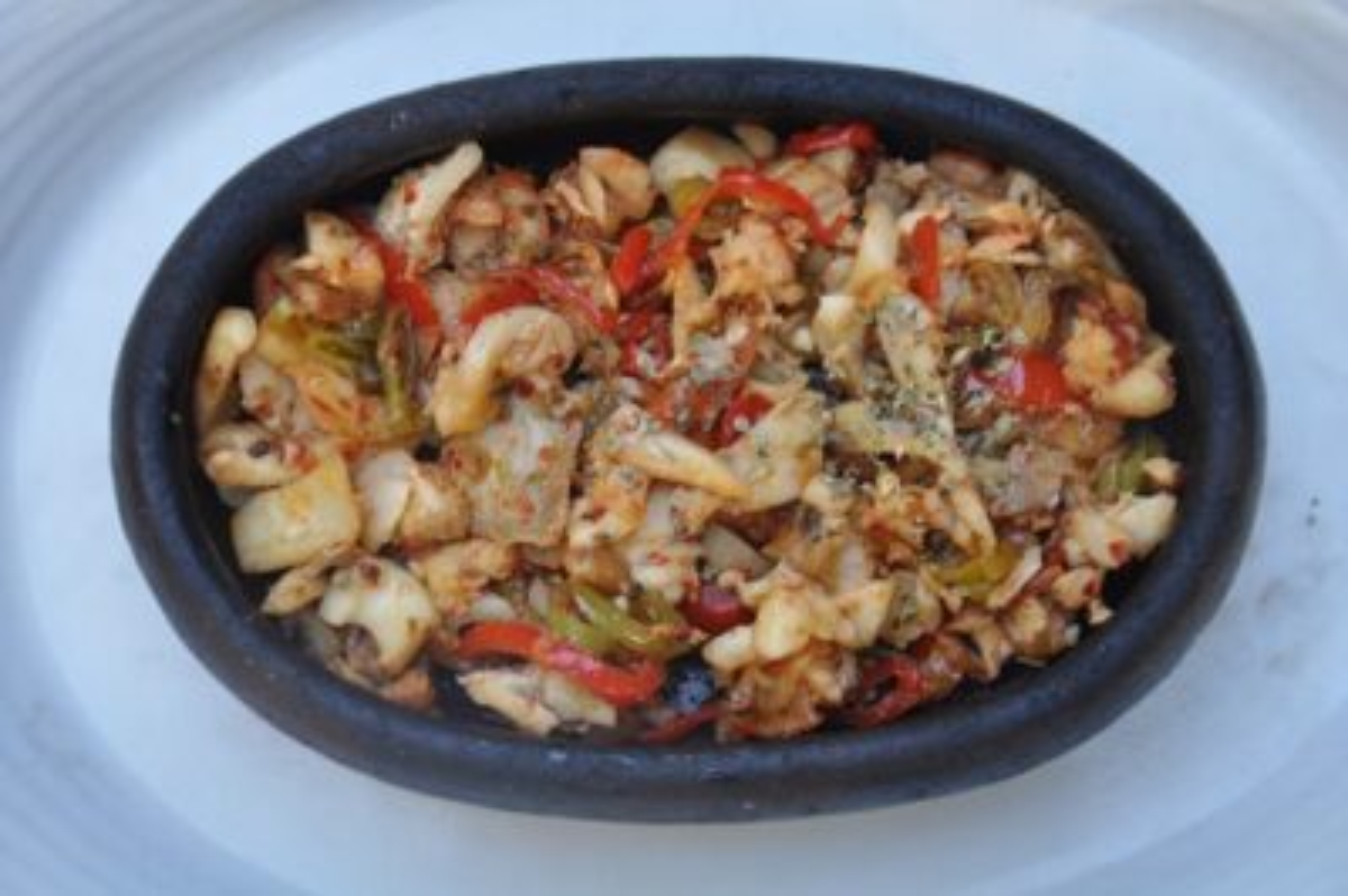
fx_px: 3255
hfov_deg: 23.4
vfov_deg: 15.7
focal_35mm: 87
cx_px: 674
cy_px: 448
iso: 450
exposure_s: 1/60
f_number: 5
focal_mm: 58
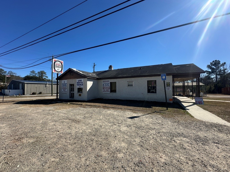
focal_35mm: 14
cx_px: 115
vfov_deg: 85.7
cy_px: 86
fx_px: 93
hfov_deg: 102.1
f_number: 2.2
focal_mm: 2.22
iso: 50
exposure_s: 1/1887
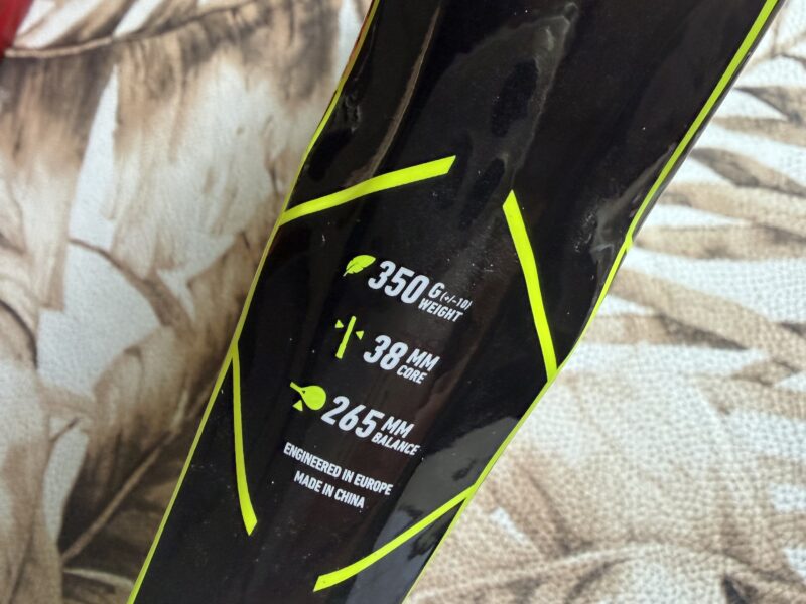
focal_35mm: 24
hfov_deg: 71.6
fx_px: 559
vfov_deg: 56.8
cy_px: 302
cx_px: 403
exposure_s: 1/110
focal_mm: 2.22
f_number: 2.2
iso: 320
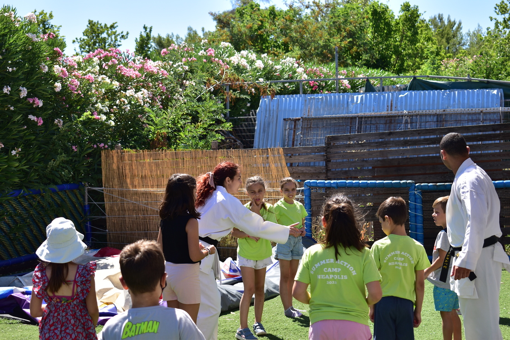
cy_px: 170
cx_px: 255
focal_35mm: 69
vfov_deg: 19.7
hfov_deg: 29.2
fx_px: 978
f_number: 5.3
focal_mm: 46
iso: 100
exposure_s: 1/320
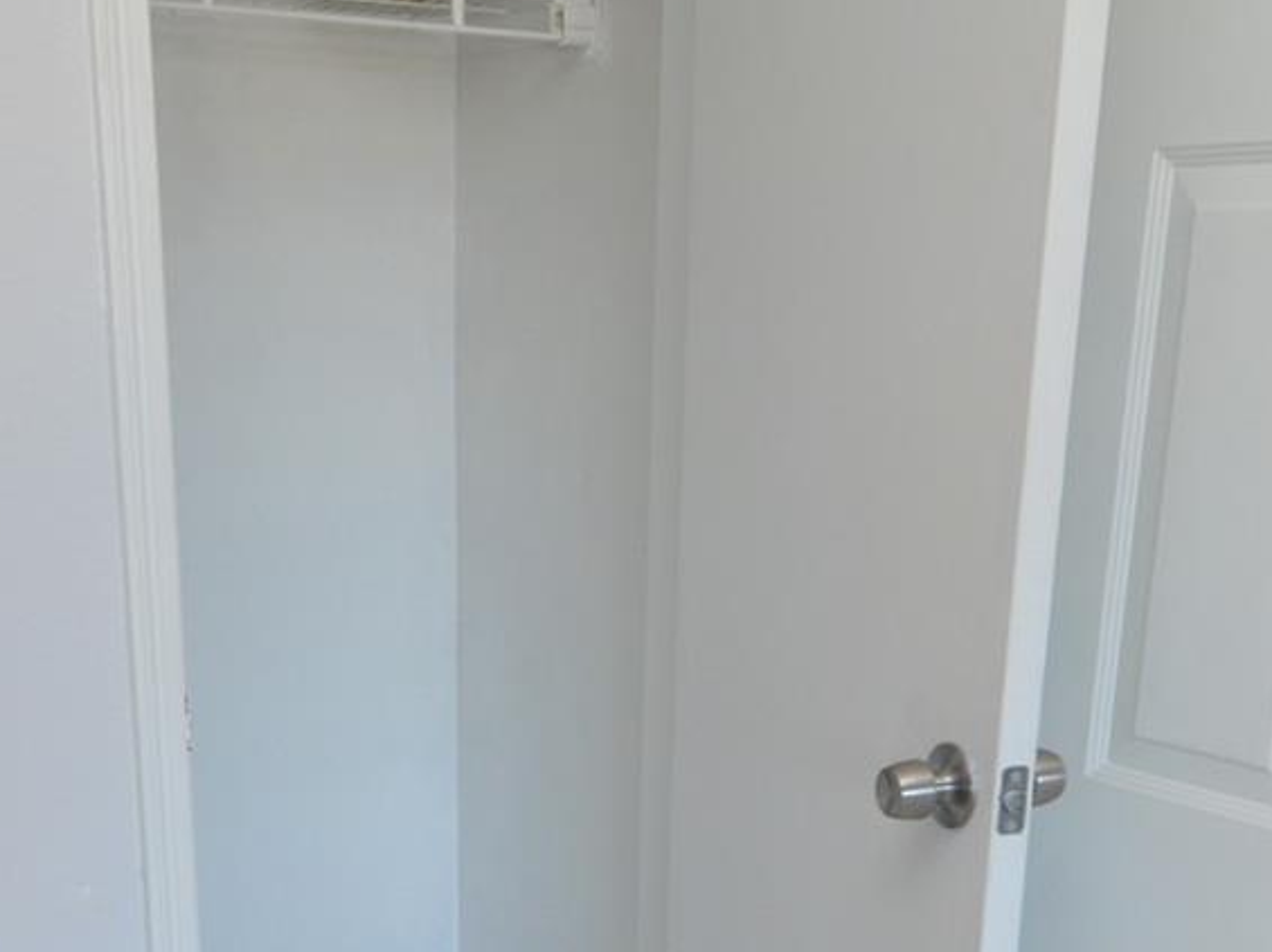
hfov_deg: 38.8
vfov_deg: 27.9
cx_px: 504
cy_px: 944
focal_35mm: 49
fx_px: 1799
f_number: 4
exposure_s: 1/60
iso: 500
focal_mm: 12
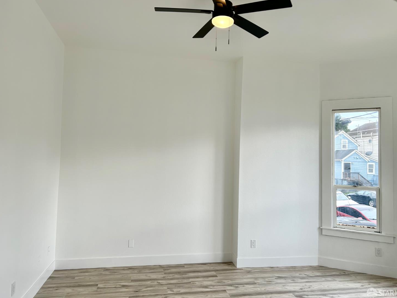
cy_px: 144
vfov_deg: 51.3
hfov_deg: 65.3
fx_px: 310
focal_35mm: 27
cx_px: 204
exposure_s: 1/394
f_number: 1.5
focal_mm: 5.7
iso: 50
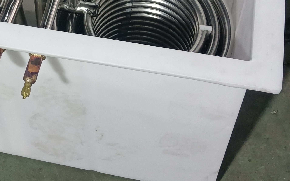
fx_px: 703
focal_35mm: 89
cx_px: 19
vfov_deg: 14.4
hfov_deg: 22.6
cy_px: -10
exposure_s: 1/50
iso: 515
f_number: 1.8
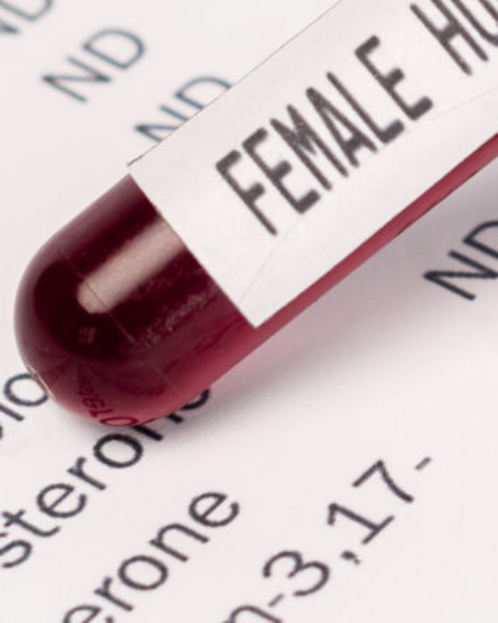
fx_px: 4961
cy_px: -84
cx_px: 628
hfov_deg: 5.7
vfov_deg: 7.1
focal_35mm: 269
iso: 100
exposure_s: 1/160
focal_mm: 50
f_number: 5
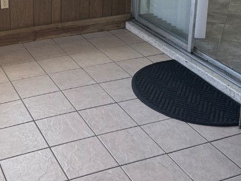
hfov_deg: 30.8
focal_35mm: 62
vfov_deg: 22.6
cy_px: -7
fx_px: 432
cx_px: 71
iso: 64
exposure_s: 1/218
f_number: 1.78
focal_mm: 6.76
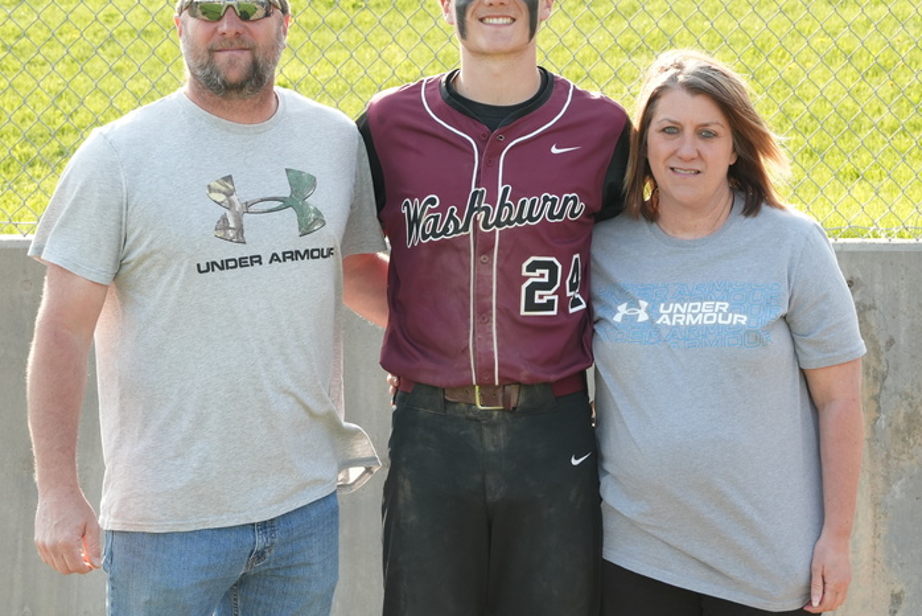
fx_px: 2818
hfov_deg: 18.6
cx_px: 457
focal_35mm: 110
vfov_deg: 12.5
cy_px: 221
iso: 640
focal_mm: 50
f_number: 6.3
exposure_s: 1/400
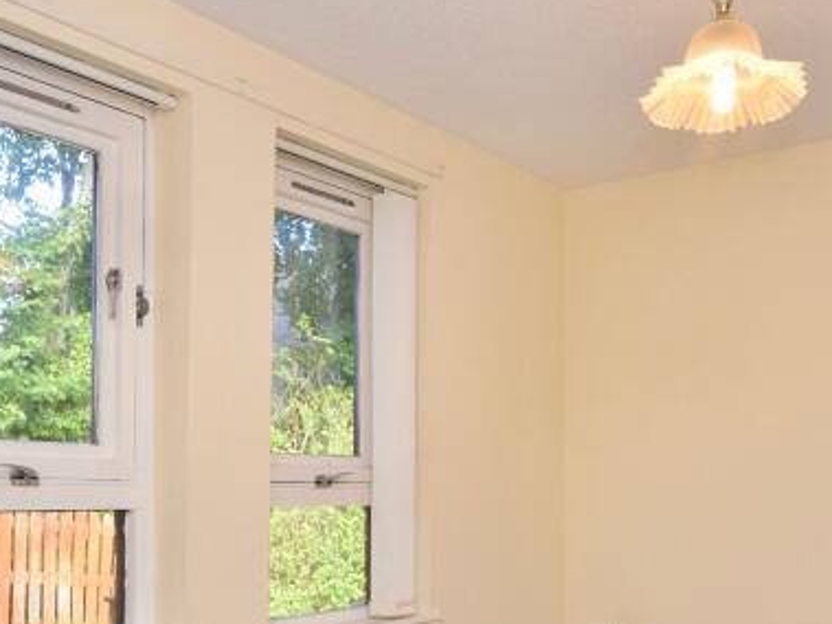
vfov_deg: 35.7
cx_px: 481
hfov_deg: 47.7
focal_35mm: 39
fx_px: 937
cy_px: 493
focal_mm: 10
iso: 800
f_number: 8
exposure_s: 1/80
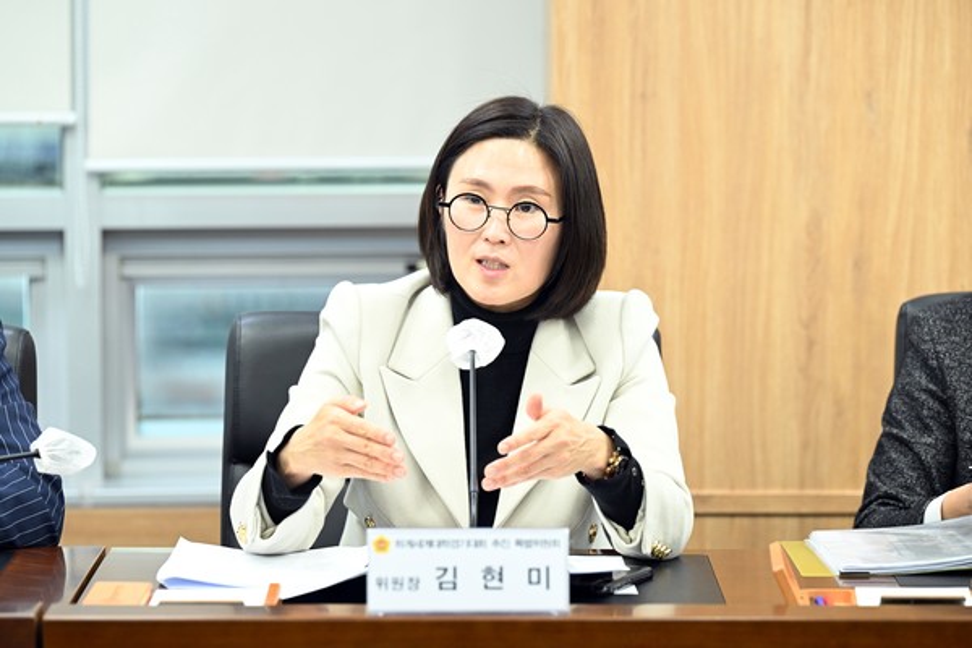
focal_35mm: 155
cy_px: 324
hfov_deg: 13.2
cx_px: 486
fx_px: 4185
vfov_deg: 8.9
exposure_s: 1/200
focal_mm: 155
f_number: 4.5
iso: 2500
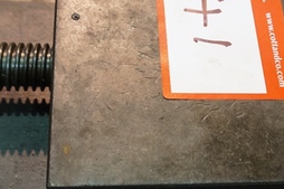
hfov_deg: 29.3
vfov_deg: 20.0
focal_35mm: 68
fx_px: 536
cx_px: 206
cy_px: 103
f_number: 4
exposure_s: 1/60
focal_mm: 16
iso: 1250
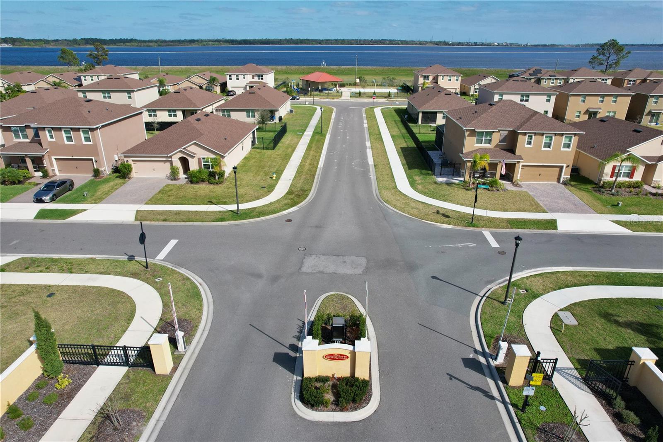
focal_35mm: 22
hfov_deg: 78.6
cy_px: 221
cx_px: 332
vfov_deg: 57.2
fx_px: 405
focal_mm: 8.38
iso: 200
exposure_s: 1/3200
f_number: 2.8
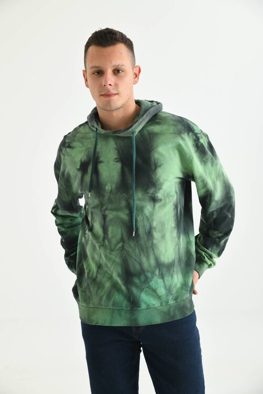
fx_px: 603
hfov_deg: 24.6
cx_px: 132
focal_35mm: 55
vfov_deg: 36.2
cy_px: 197
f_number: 5.6
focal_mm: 55
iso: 160
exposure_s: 1/125
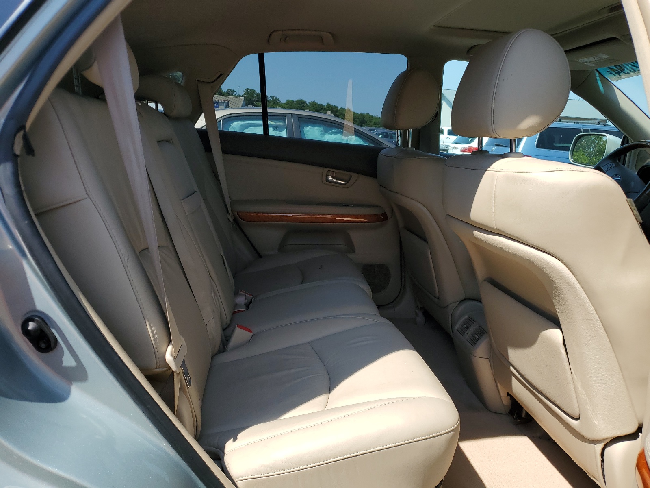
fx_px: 488
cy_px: 244
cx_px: 325
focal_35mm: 26
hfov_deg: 67.3
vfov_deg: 53.1
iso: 50
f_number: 1.5
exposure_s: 1/1667
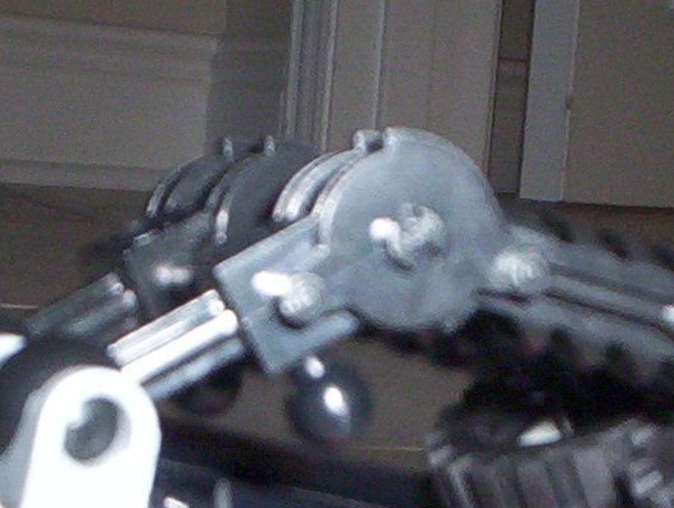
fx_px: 2303
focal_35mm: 118
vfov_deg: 12.5
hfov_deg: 16.7
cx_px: 316
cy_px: 456
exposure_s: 1/60
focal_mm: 4.99
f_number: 4.5
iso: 140
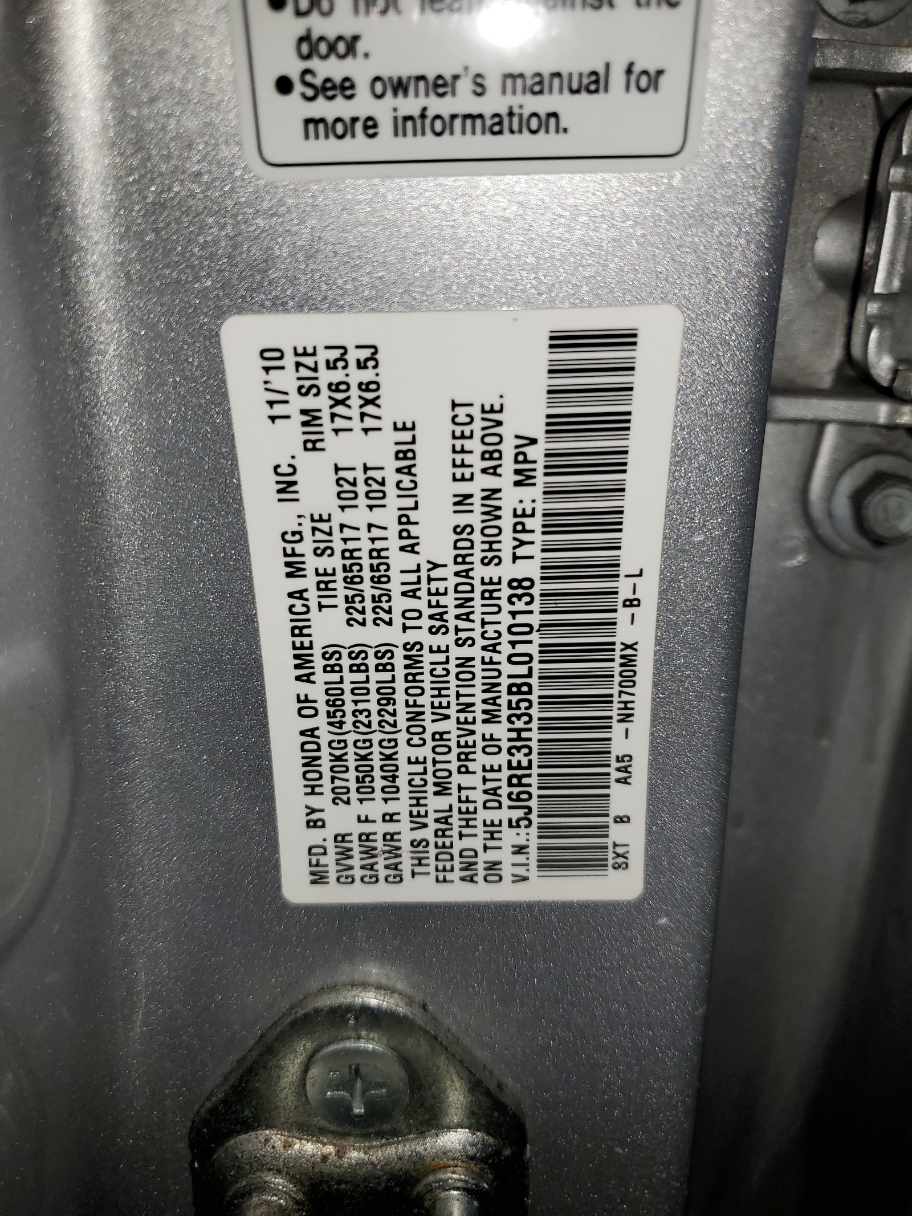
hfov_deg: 53.1
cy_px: 608
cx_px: 456
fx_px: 913
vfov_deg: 67.3
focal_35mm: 26
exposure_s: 1/357
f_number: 1.5
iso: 50
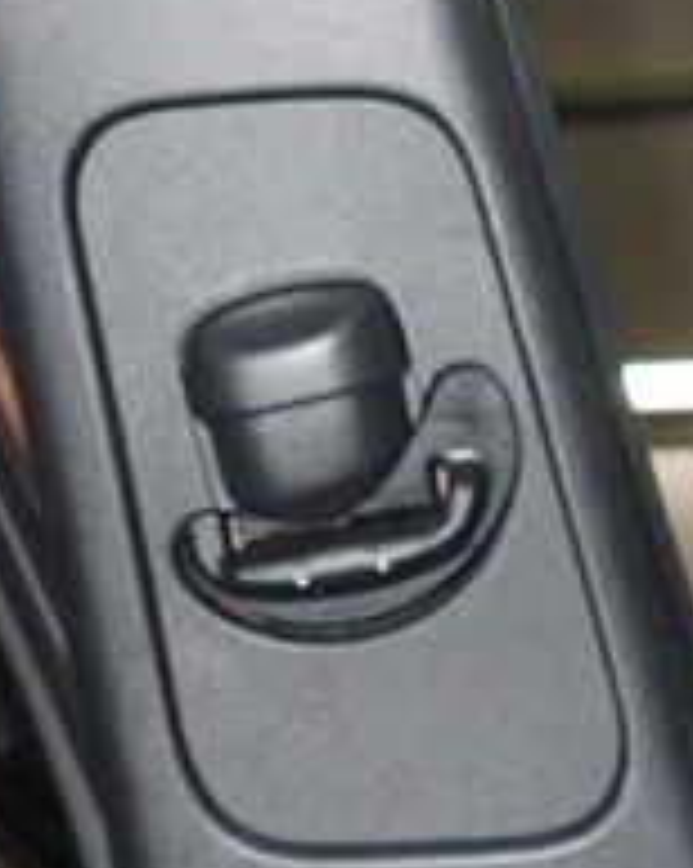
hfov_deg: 16.9
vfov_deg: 21.0
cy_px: 549
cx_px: 274
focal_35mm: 91
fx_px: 2337
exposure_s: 1/30
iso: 800
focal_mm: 5.4
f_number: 6.3
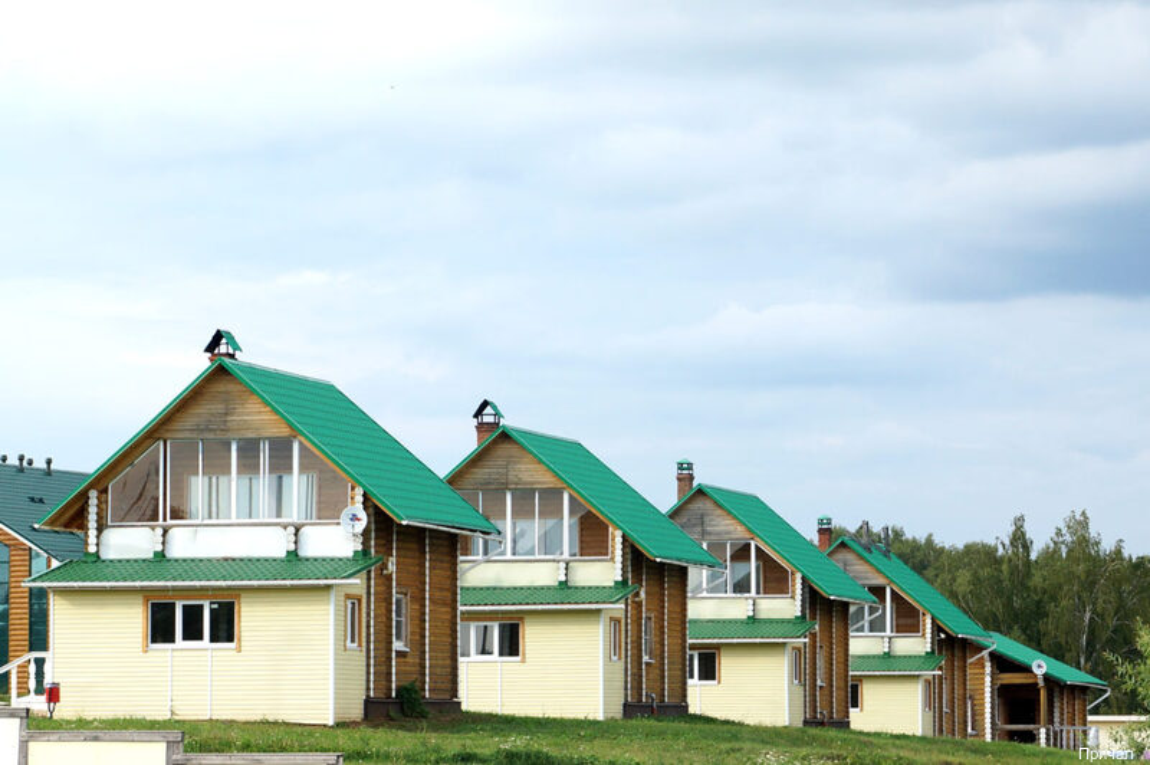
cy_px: 382
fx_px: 4309
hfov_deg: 15.2
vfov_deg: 10.1
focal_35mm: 135
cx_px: 575
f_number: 6.3
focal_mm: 45
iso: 100
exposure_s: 1/200
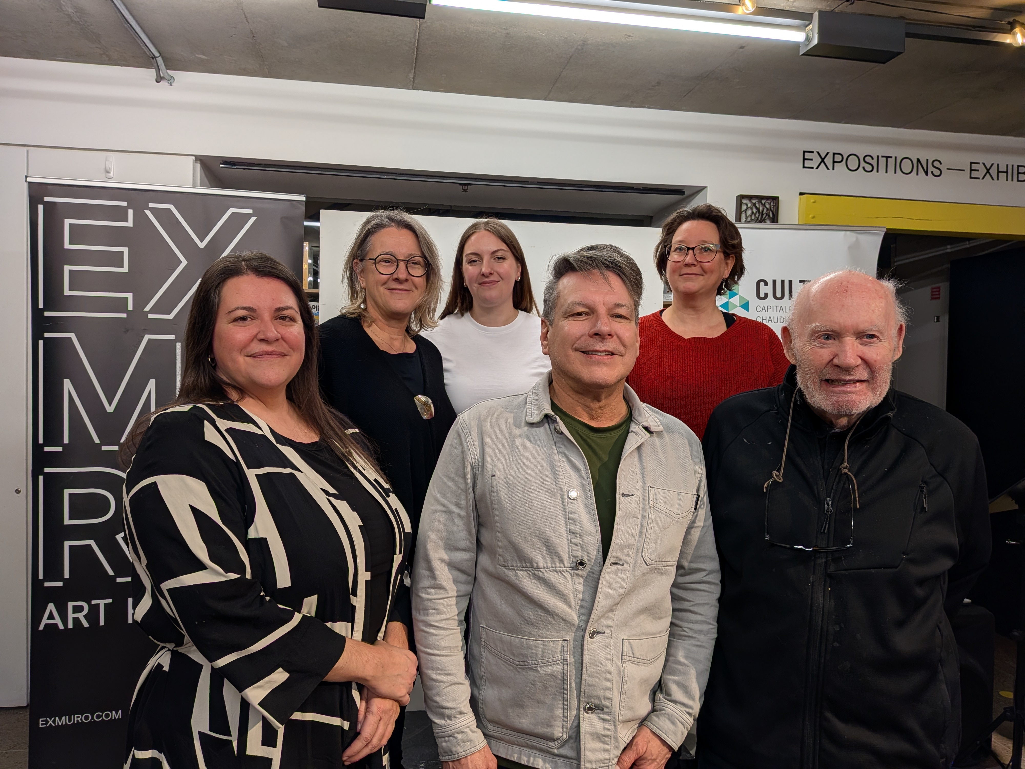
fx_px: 711
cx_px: 512
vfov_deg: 56.8
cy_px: 384
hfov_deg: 71.6
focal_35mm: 24
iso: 37
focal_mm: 4.53
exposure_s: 1/120
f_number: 1.7
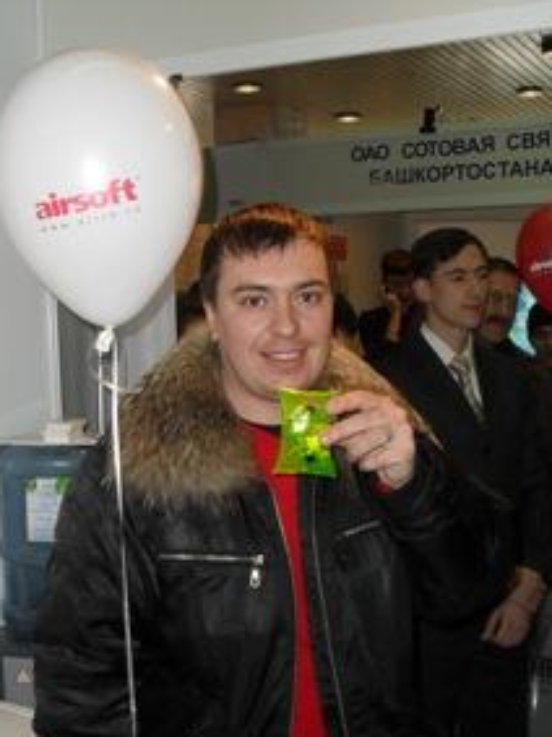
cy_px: 448
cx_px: 236
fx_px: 1043
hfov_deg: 29.6
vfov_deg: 38.7
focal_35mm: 49
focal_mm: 6.3
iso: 200
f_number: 3.2
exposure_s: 1/45
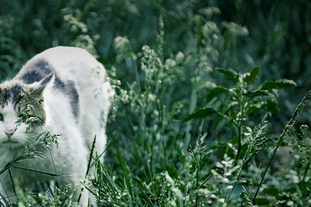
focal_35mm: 345
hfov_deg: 6.0
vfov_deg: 4.0
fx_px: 2980
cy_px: 174
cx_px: 89
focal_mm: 200
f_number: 4.5
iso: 250
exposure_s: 1/500
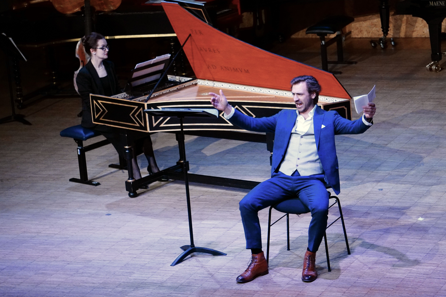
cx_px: 217
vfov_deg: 10.6
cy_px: 141
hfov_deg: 15.9
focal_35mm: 129
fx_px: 1598
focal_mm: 80
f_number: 5
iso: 4000
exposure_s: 1/125
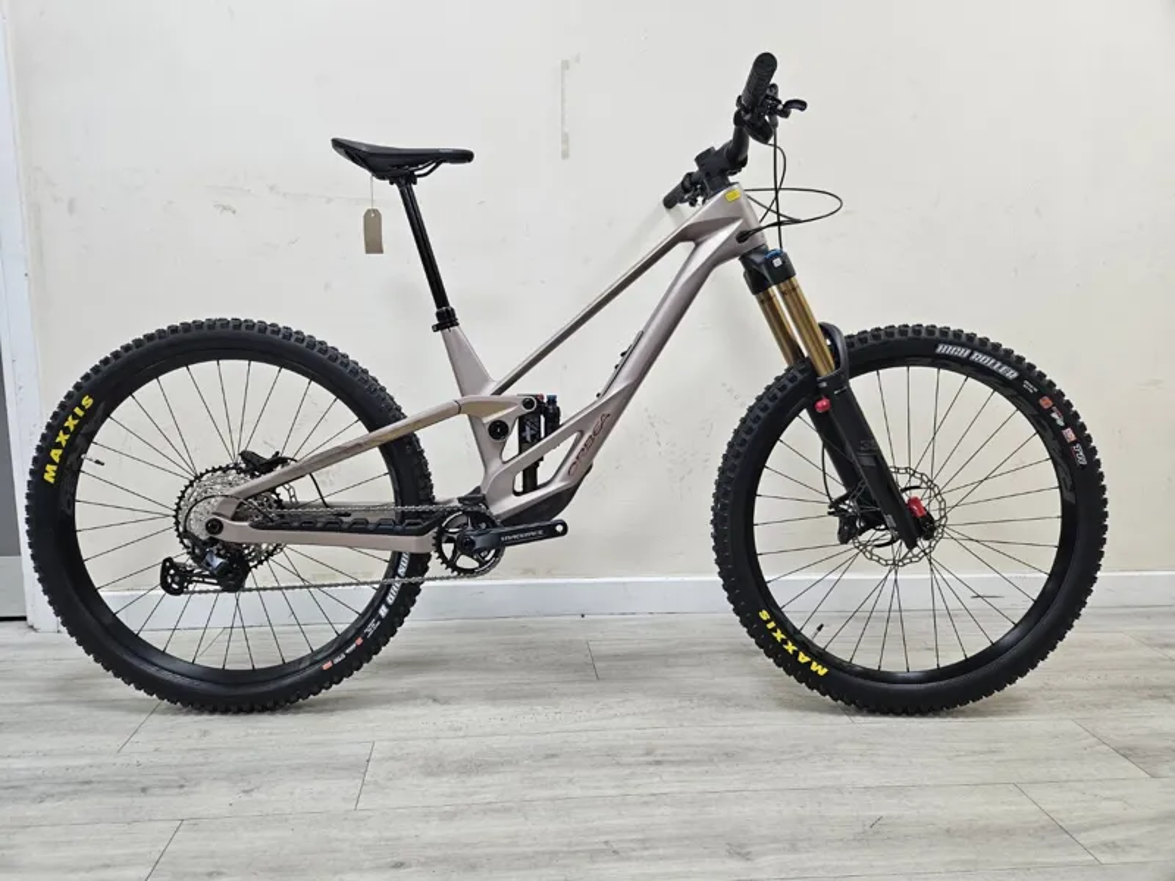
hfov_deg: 73.9
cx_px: 588
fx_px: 781
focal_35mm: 23
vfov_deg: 58.9
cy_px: 440
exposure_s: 1/100
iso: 160
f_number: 1.8
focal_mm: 5.4
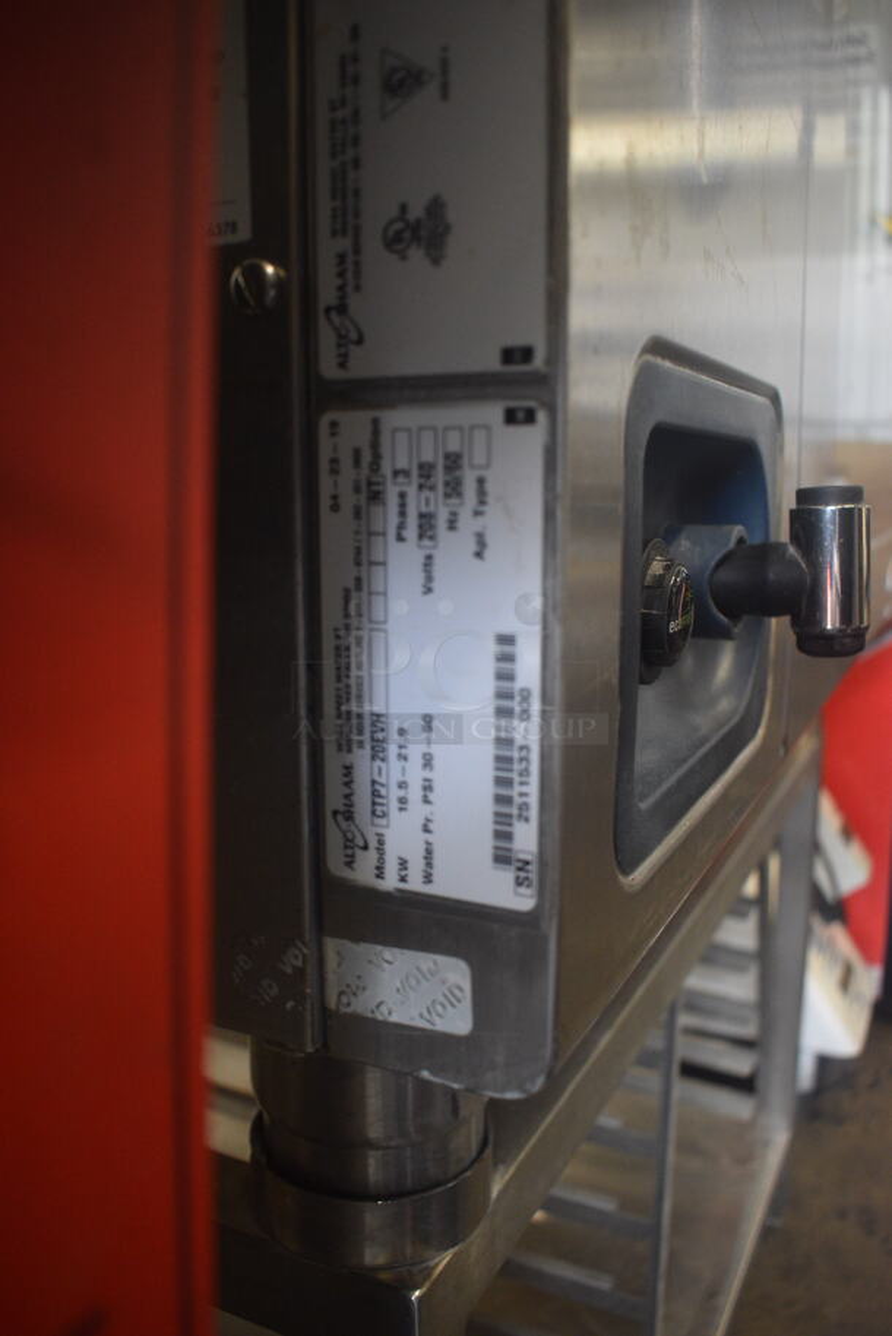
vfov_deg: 61.9
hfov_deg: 43.7
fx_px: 1113
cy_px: 668
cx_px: 446
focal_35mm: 30
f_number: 3.5
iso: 1400
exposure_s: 1/125
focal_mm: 20
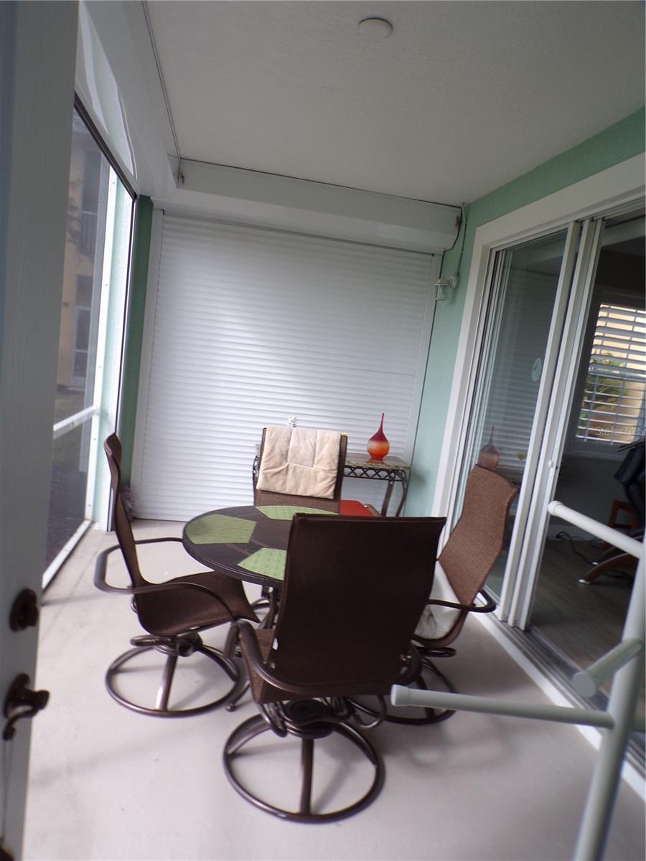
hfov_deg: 56.8
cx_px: 323
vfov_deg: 71.6
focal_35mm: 24
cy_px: 430
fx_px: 597
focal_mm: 4.3
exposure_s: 1/80
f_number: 4.3
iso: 80
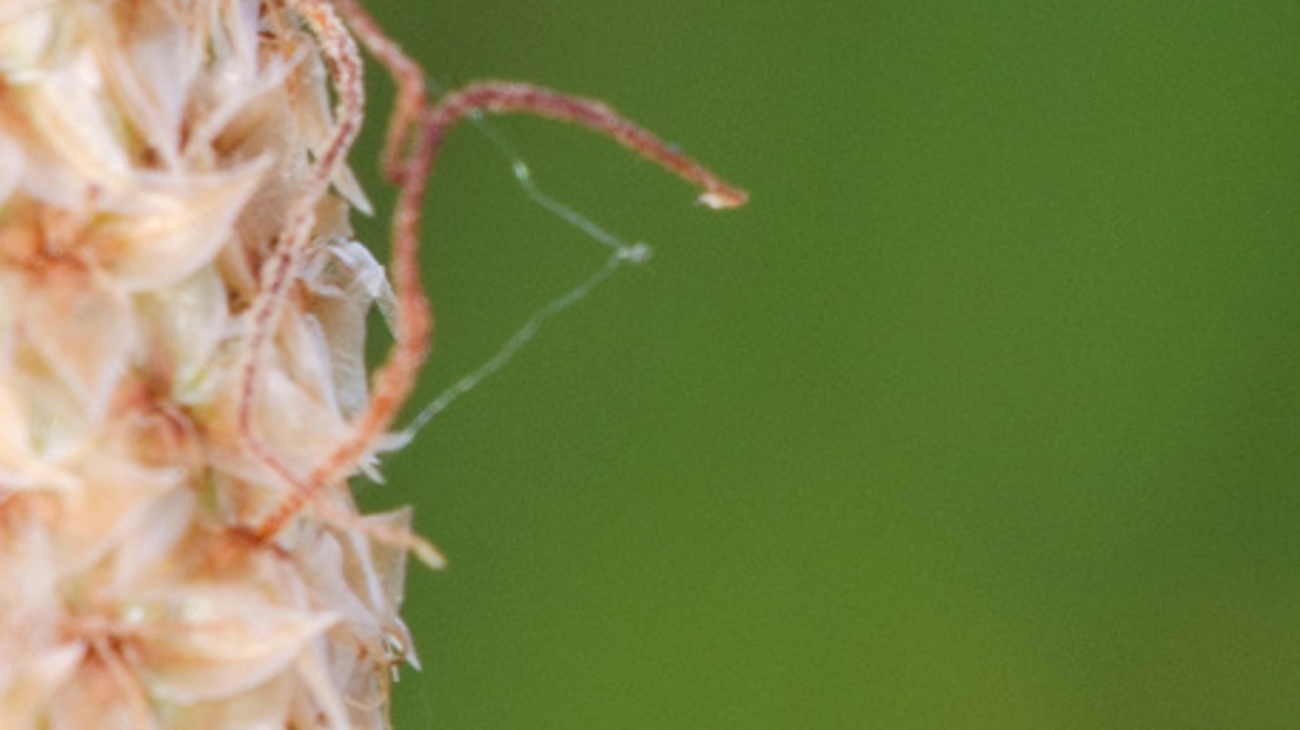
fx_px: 36419
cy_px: -1280
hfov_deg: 2.0
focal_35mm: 1057
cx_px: 33
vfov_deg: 1.1
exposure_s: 1/1.25
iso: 200
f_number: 13
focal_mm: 150
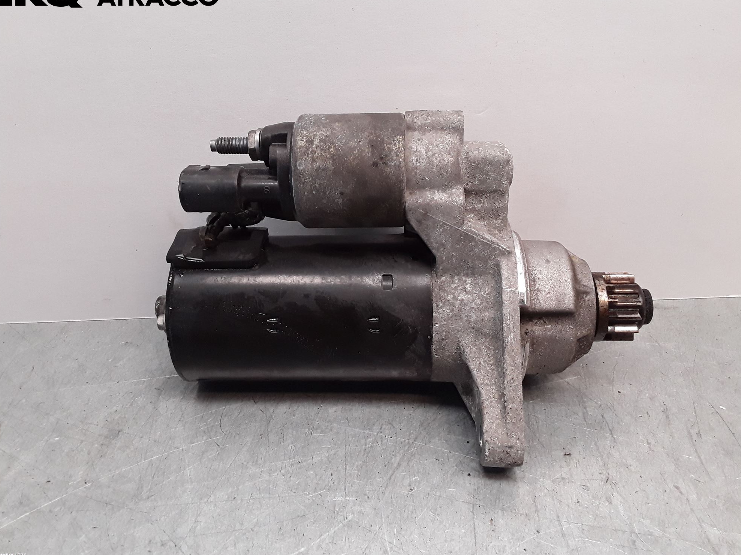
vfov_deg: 48.2
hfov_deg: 61.7
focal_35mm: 29
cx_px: 373
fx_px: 621
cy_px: 271
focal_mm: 2.91
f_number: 1.9
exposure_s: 1/100
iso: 100
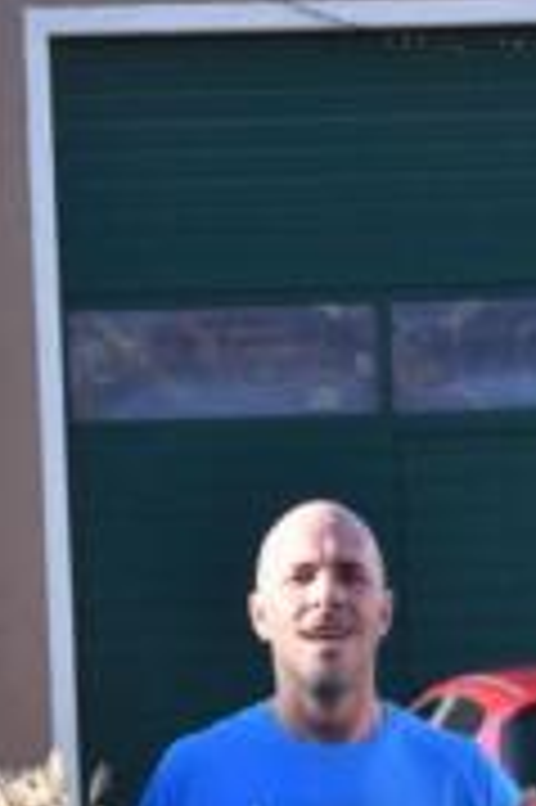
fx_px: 7035
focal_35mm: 314
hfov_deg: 4.4
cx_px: 349
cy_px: 1076
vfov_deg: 6.5
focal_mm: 75
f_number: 16
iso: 2000
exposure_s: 1/1000
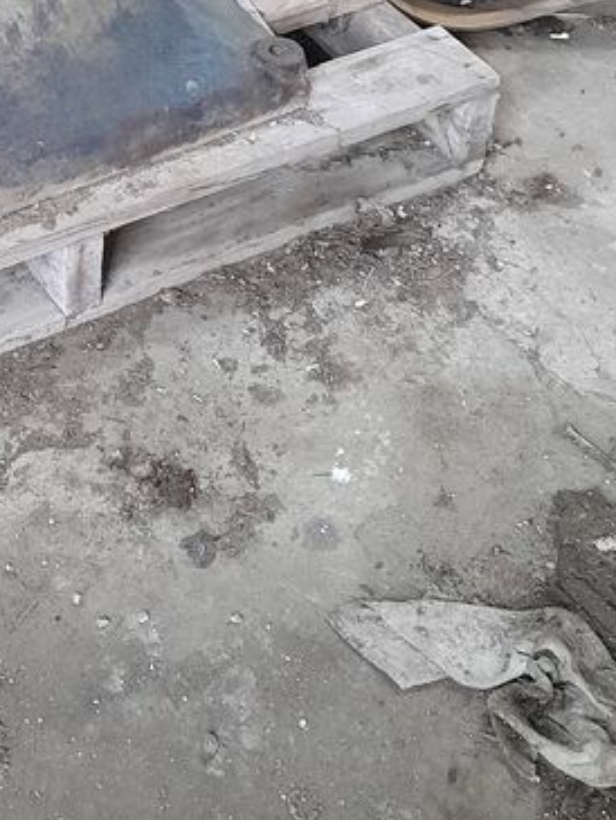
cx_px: -29
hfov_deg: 19.2
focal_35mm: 74
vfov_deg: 23.6
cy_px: -207
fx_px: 1755
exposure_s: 1/60
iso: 500
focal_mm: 4
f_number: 1.8
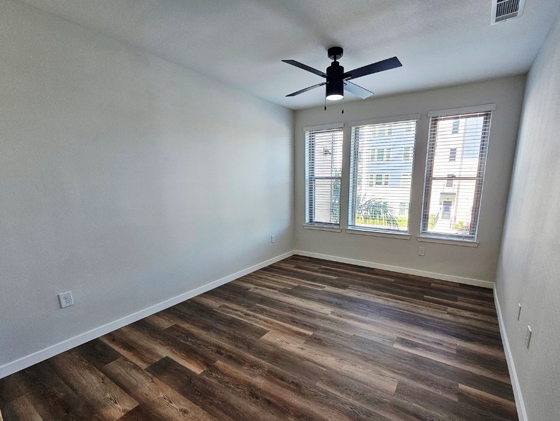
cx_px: 297
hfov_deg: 98.0
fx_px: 243
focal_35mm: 15
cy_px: 237
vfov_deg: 81.4
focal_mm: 2.2
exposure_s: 1/60.2
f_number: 2.2
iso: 64
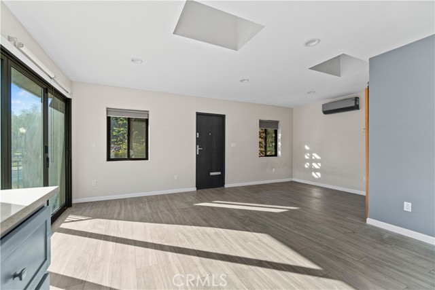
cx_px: 218
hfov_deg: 100.4
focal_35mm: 15
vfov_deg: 77.4
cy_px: 145
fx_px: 181
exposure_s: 1/50
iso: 200
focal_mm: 10
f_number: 4
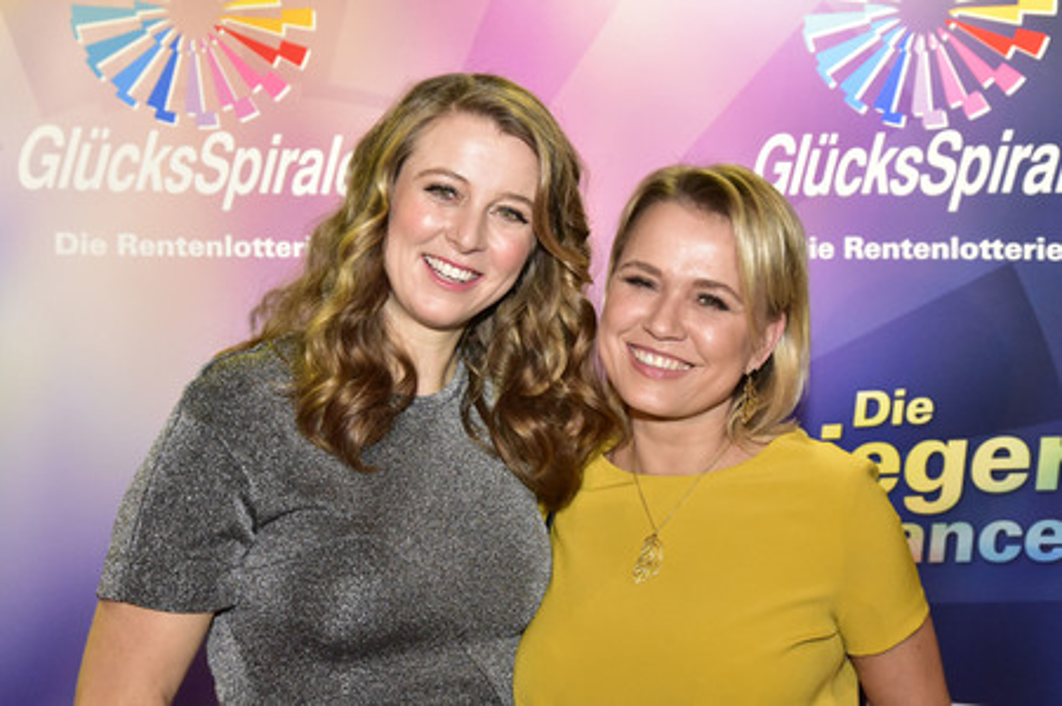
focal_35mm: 52
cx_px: 531
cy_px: 353
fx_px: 1533
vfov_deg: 26.0
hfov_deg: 38.2
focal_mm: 52
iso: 8000
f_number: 7.1
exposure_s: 1/160
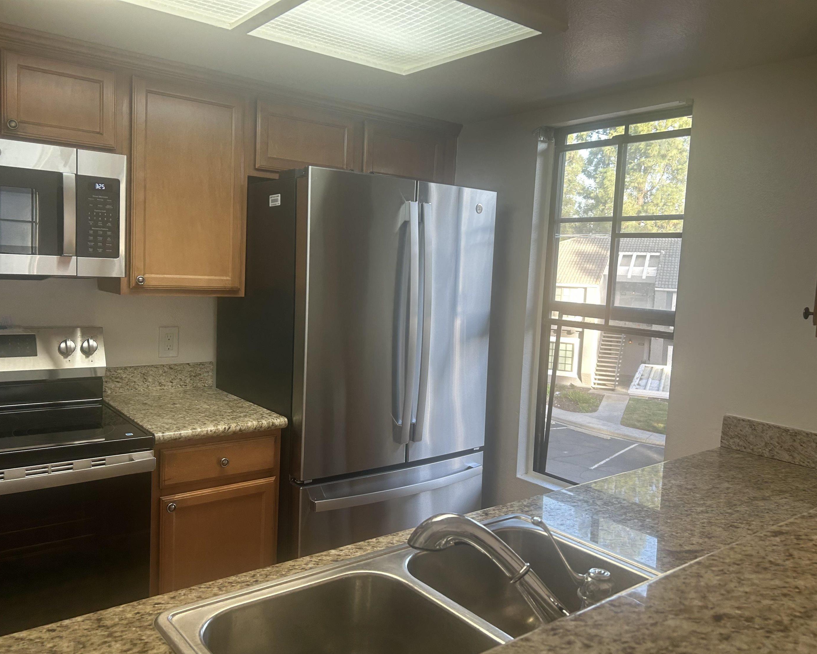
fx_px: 677
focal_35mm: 28
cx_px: 377
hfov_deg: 62.1
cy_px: 338
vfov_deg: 51.5
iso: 80
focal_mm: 5.7
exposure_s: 1/120
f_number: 1.5
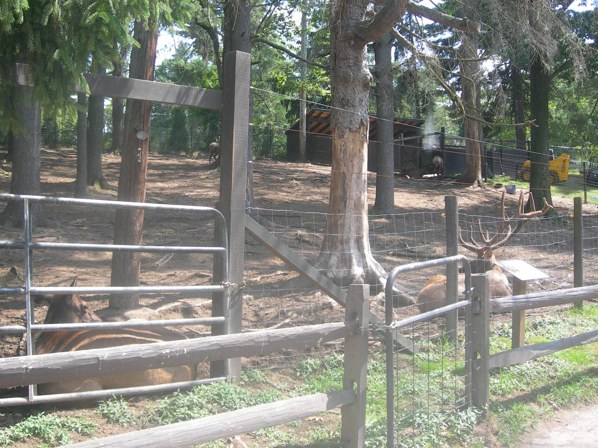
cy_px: 211
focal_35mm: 42
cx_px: 273
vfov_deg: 34.3
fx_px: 726
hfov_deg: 44.7
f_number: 2.8
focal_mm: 7.8
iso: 50
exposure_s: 1/223
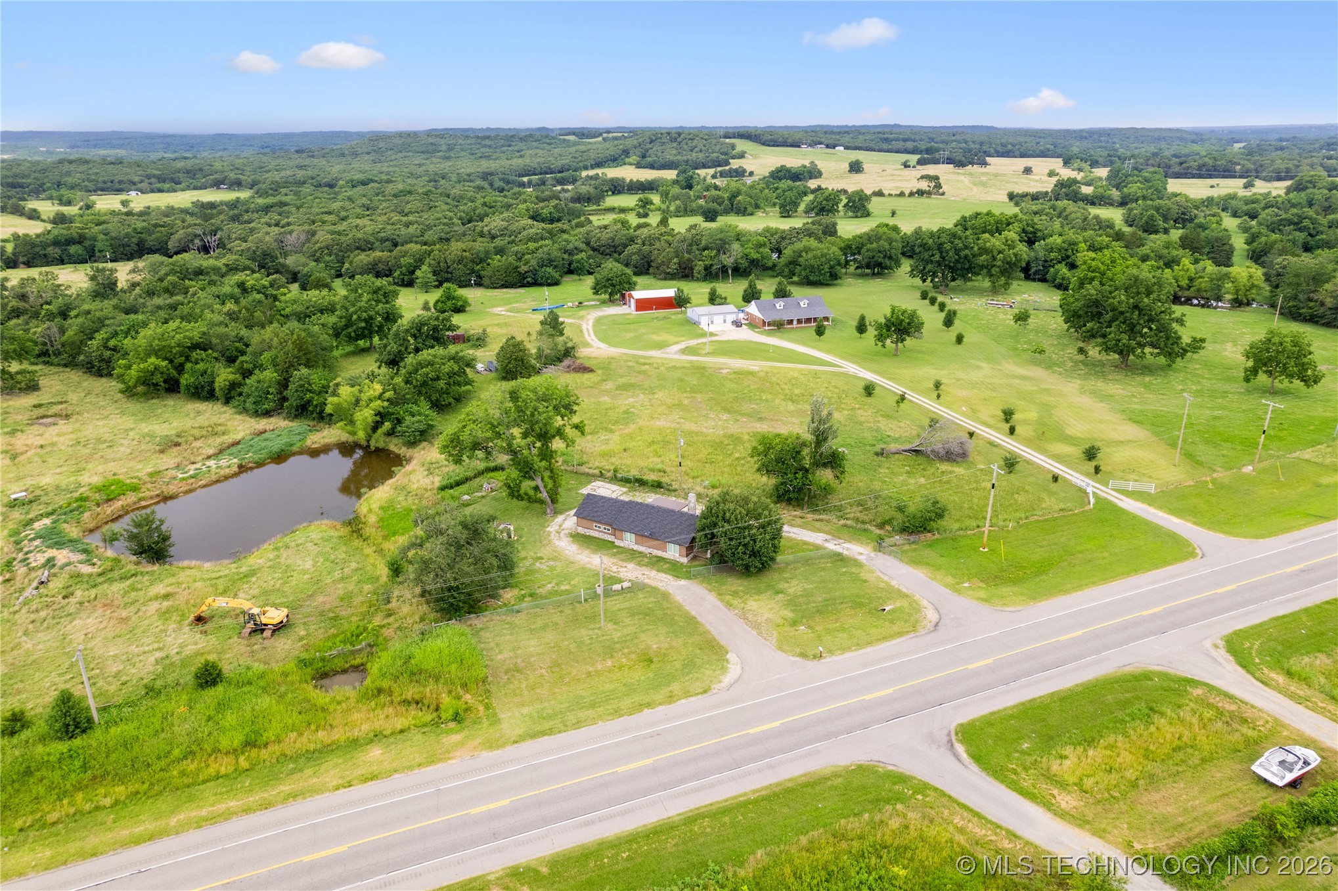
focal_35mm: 22
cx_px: 669
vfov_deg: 57.2
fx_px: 817
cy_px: 446
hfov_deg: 78.6
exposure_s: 1/50
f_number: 2.8
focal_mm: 8.38
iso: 100
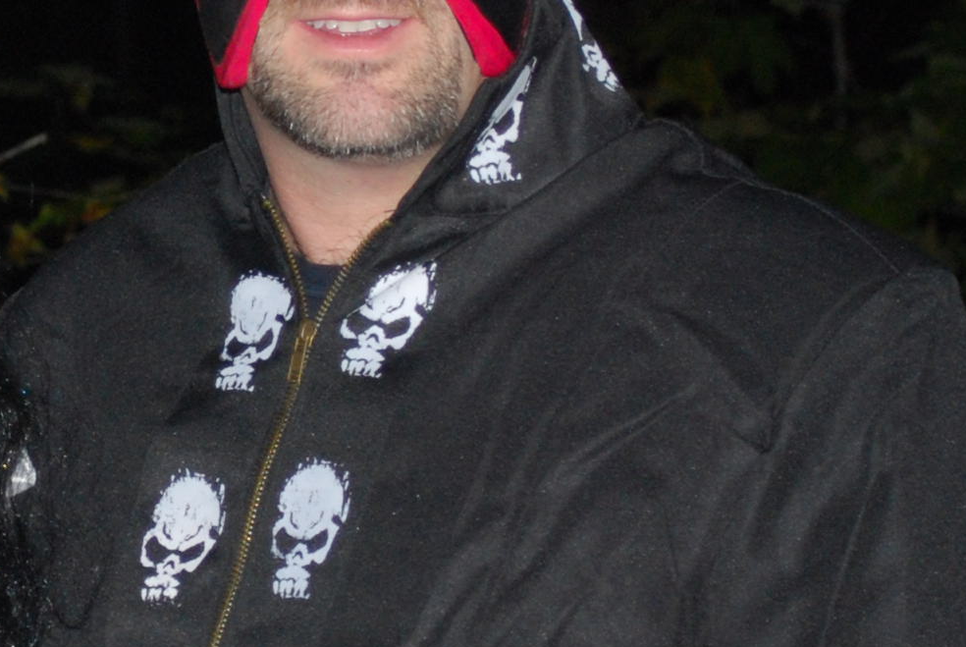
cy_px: 338
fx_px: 6341
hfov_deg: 8.6
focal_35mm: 236
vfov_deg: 5.8
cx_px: -60
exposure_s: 1/60
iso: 400
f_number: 5.3
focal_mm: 40
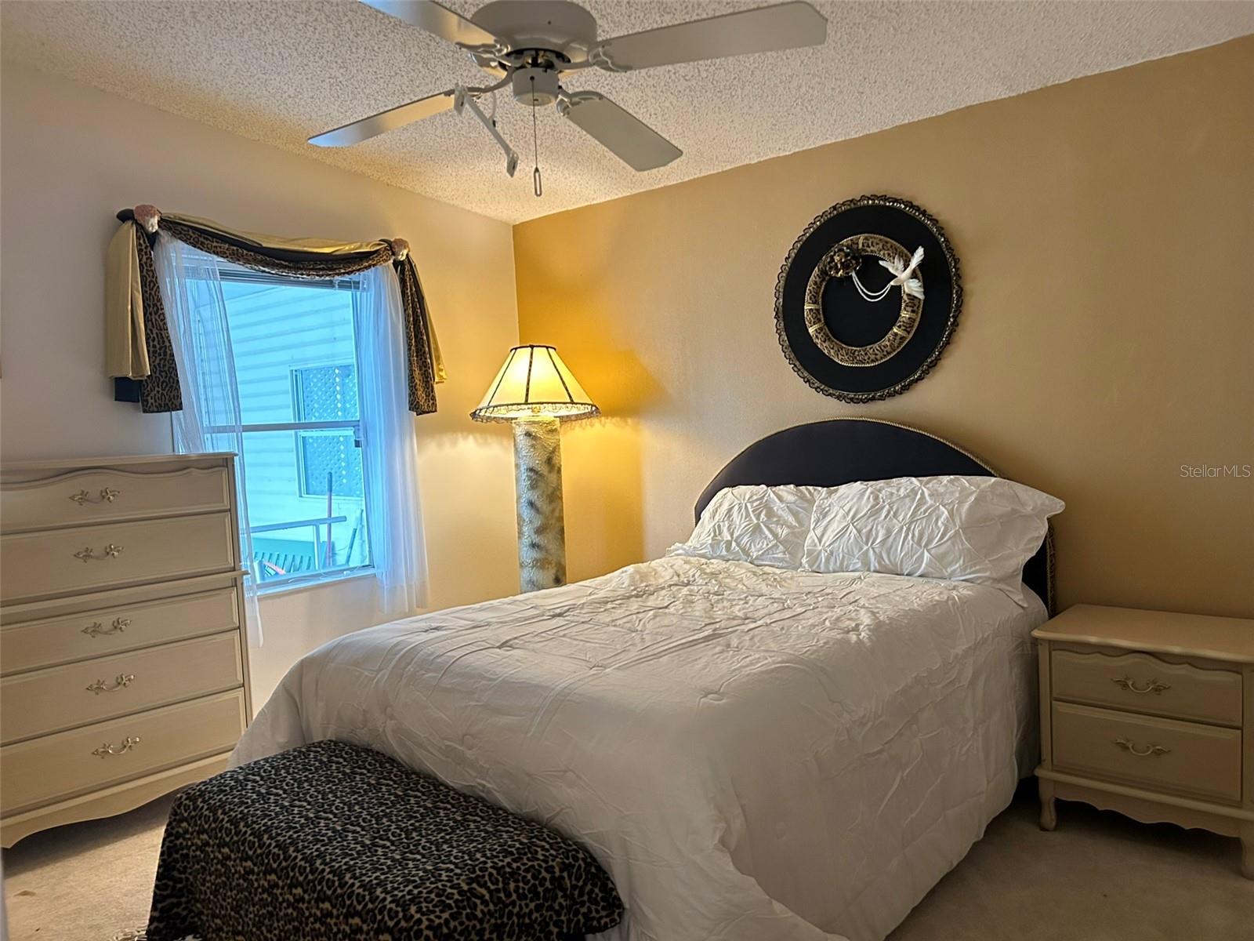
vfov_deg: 53.1
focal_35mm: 26
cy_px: 470
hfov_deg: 67.3
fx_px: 942
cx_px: 627
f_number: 1.5
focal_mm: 5.7
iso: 640
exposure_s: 1/40
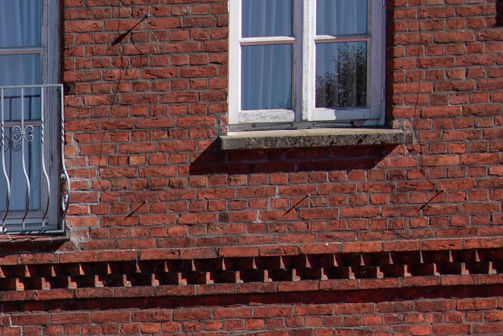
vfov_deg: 7.0
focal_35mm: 185
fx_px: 2586
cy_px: 788
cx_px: -615
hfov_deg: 10.0
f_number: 4.5
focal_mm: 35
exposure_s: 1/1000
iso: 160
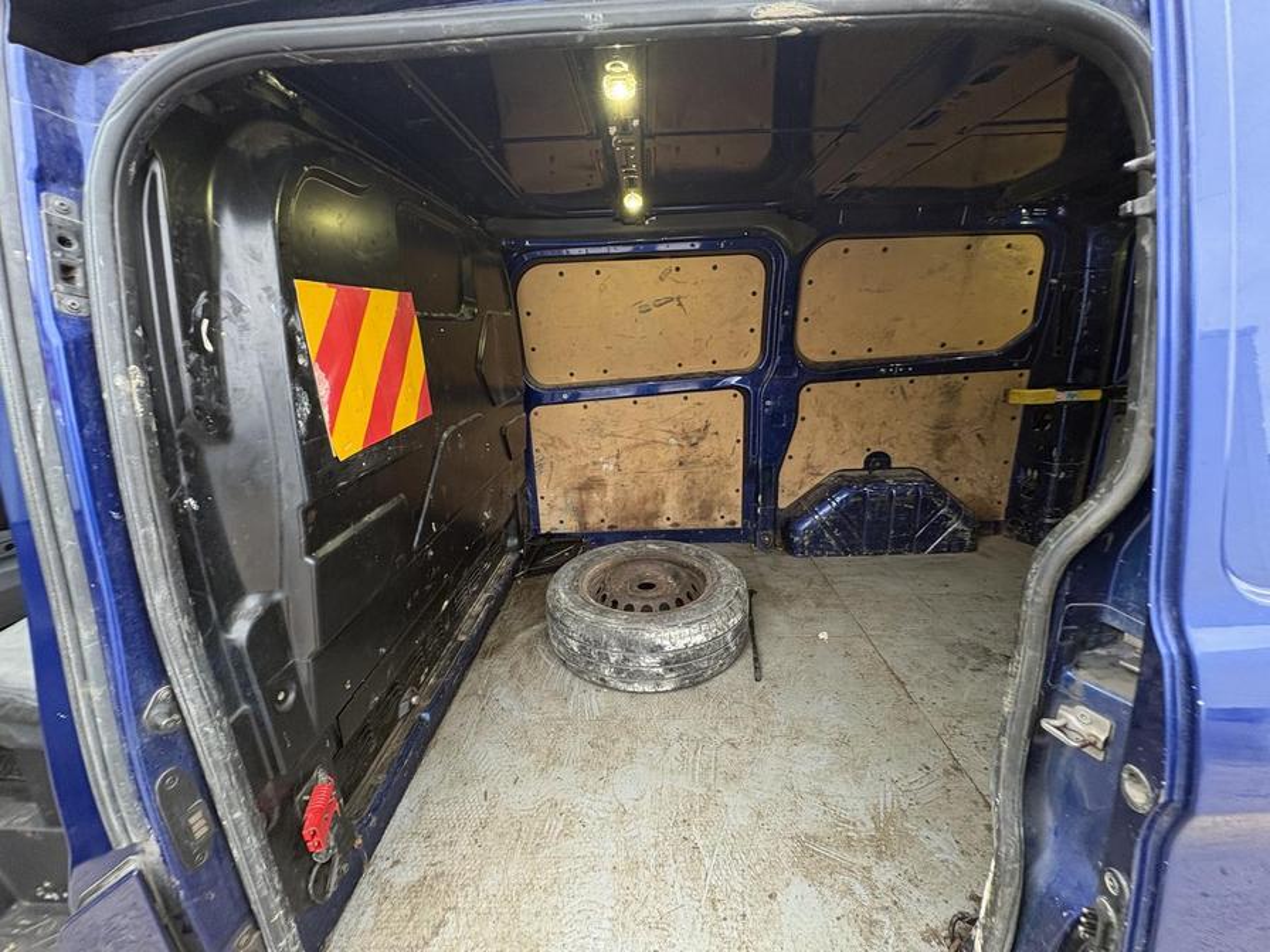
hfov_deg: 102.1
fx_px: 514
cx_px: 635
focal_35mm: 14
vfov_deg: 85.7
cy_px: 476
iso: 200
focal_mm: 2.22
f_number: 2.2
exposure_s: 1/99
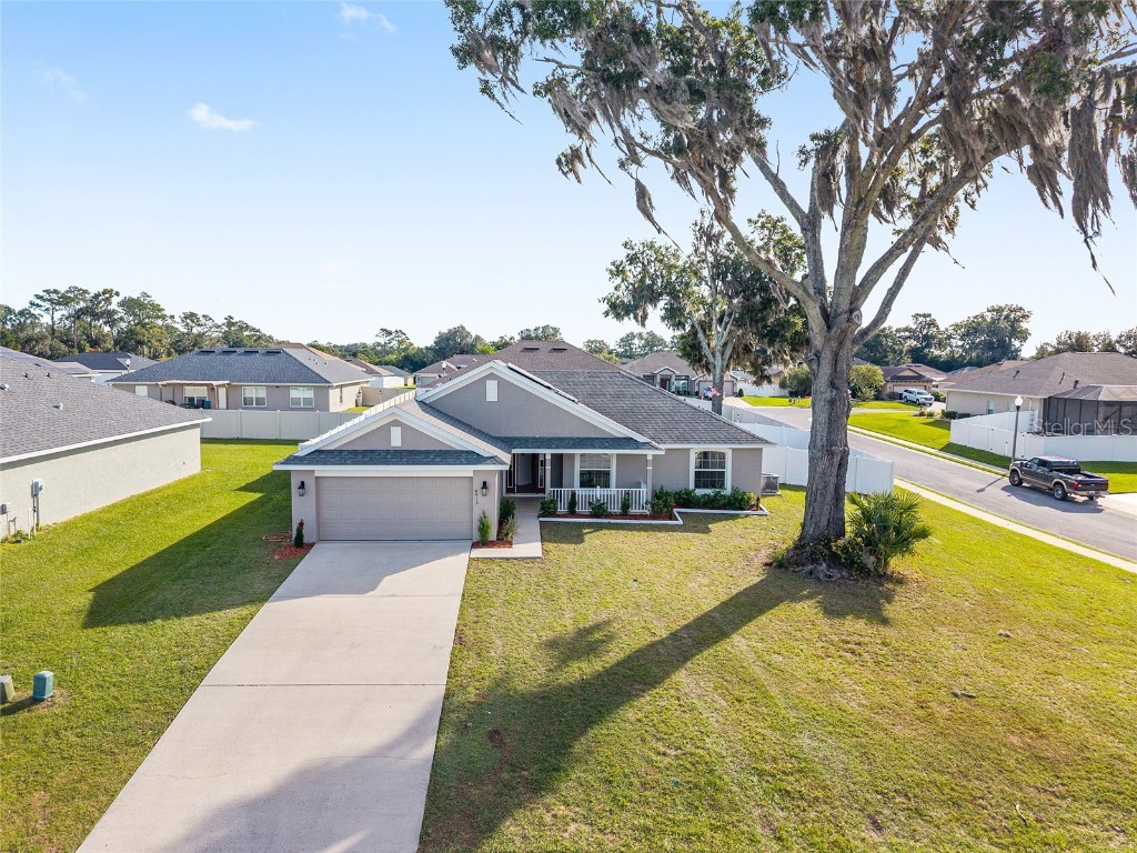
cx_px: 568
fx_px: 788
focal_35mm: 24
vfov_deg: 56.8
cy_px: 426
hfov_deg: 71.6
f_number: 1.8
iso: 210
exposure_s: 1/4000
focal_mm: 8.67
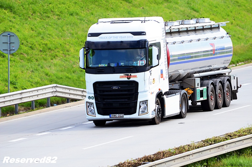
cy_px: 84
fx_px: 3144
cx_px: 126
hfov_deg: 4.6
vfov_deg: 3.0
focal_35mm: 450
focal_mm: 300
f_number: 8
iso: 800
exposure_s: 1/800
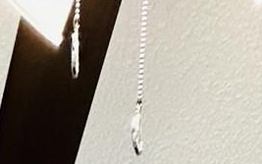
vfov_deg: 5.2
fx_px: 914
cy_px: 979
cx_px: -67
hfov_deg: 15.6
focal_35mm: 128
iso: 160
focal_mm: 2.22
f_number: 2.2
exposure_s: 1/120
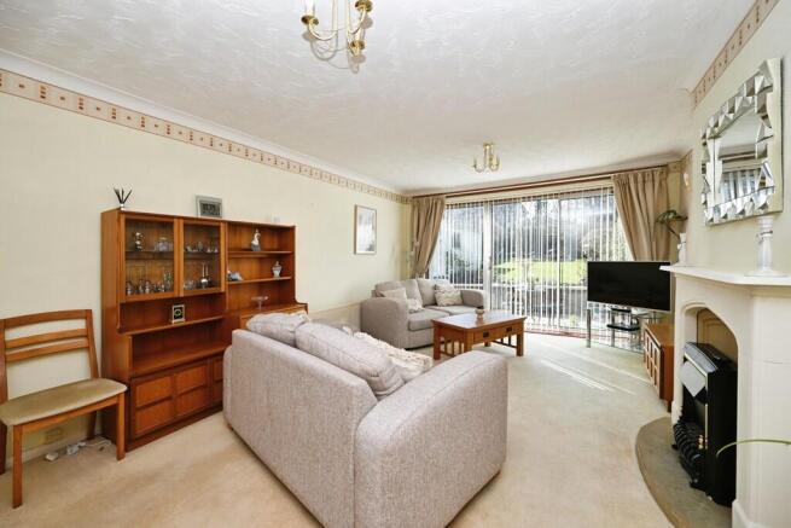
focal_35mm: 14
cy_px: 264
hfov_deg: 104.2
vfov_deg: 81.2
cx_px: 396
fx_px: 308
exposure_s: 1/125
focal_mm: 14
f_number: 5.6
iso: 100
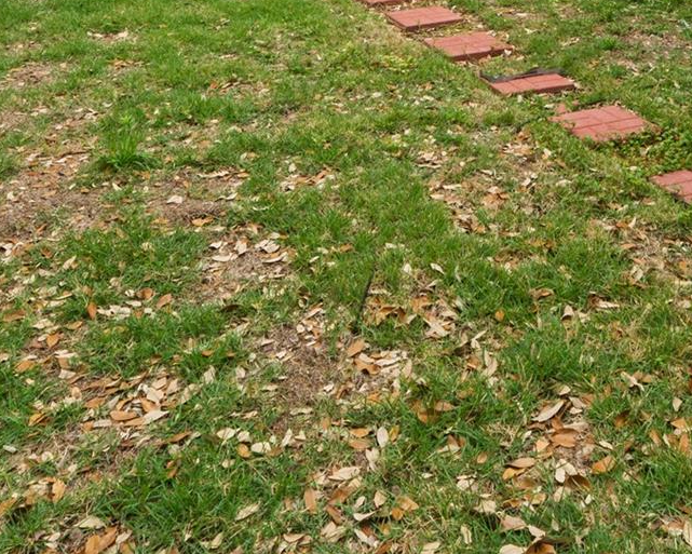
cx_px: 547
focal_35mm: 45
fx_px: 922
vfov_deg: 27.9
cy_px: -159
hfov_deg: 39.6
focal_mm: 10
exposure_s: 1/6
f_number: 11
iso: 250
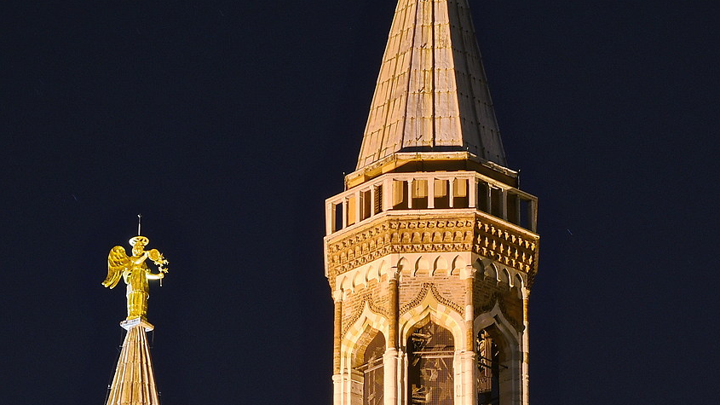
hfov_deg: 8.8
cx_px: 272
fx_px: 4658
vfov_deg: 5.0
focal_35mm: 244
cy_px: 480
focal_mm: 82
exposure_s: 25
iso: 100
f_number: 8
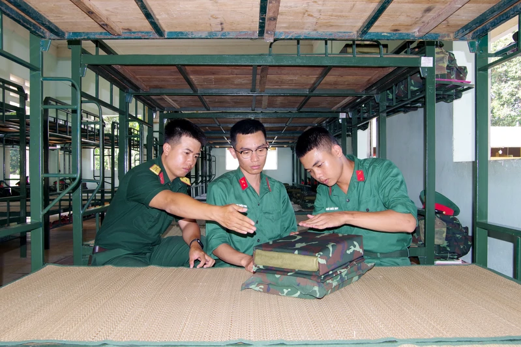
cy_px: 174
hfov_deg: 60.3
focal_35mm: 31
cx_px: 260
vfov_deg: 42.3
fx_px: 449
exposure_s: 1/125
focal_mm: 21
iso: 800
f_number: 8
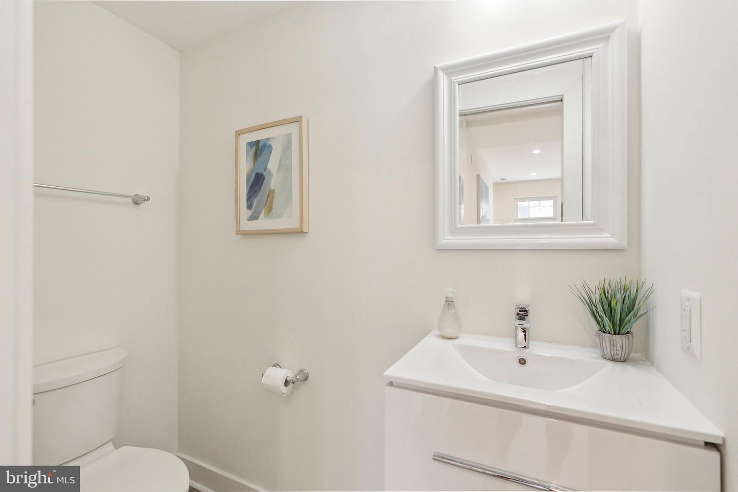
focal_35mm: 16
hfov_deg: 96.7
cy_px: 246
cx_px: 369
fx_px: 328
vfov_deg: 73.8
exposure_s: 1/125
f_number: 5
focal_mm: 16
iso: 1250
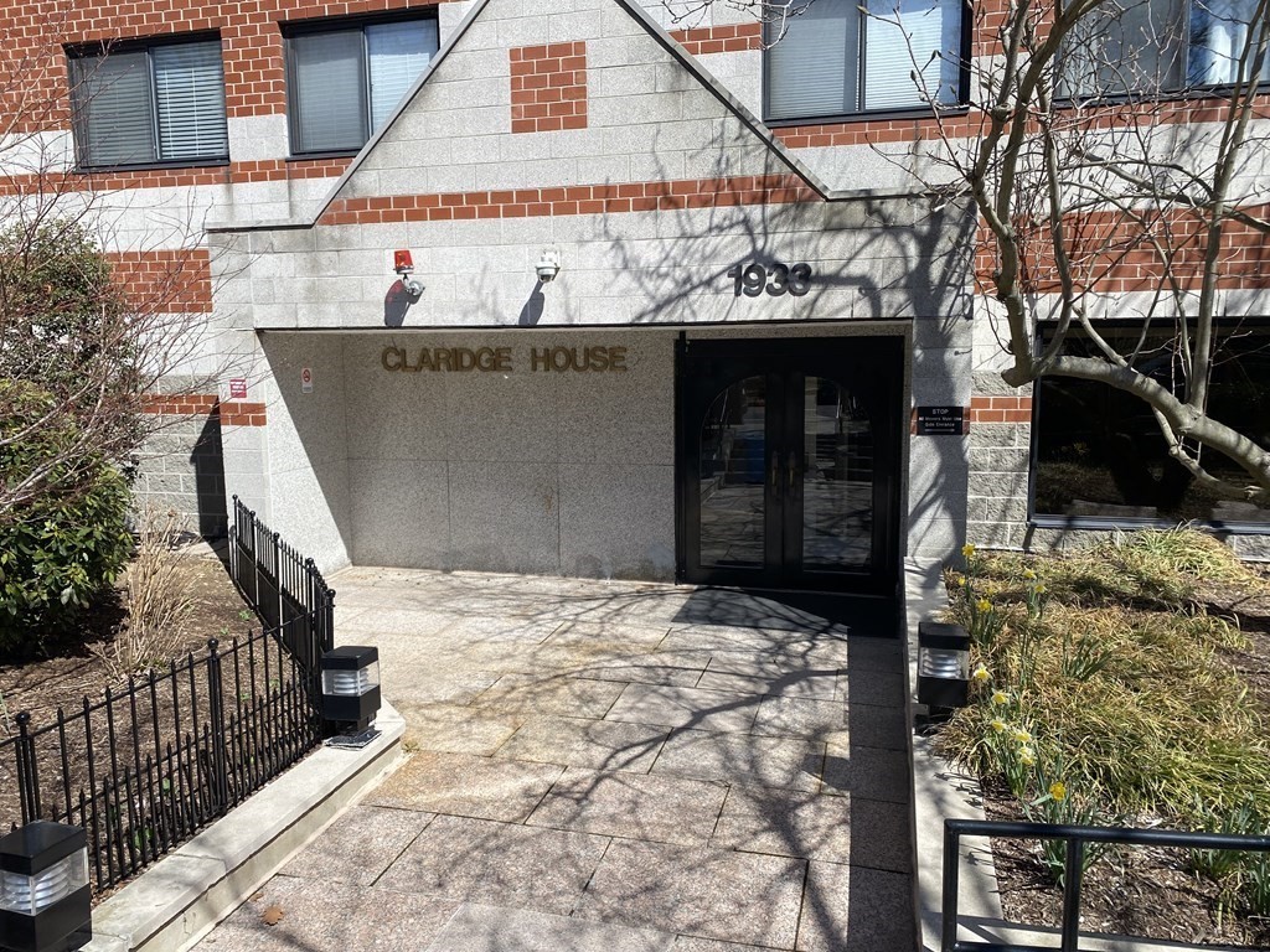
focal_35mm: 26
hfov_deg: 67.3
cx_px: 635
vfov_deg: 53.1
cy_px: 476
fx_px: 954
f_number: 1.8
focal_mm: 4.25
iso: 32
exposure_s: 1/2358
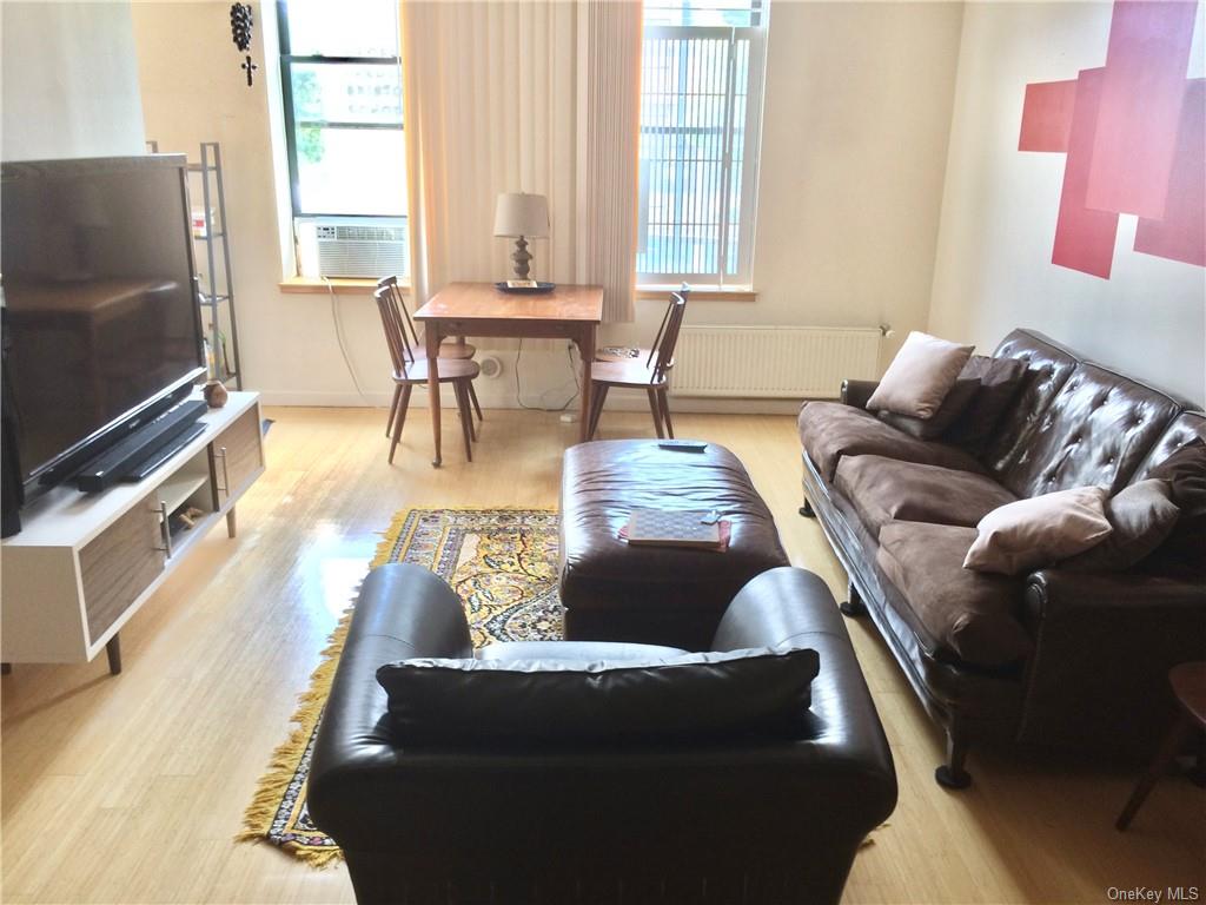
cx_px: 603
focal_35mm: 29
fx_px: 1010
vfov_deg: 48.2
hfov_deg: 61.7
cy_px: 452
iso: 125
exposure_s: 1/30
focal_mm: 4.15
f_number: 2.2
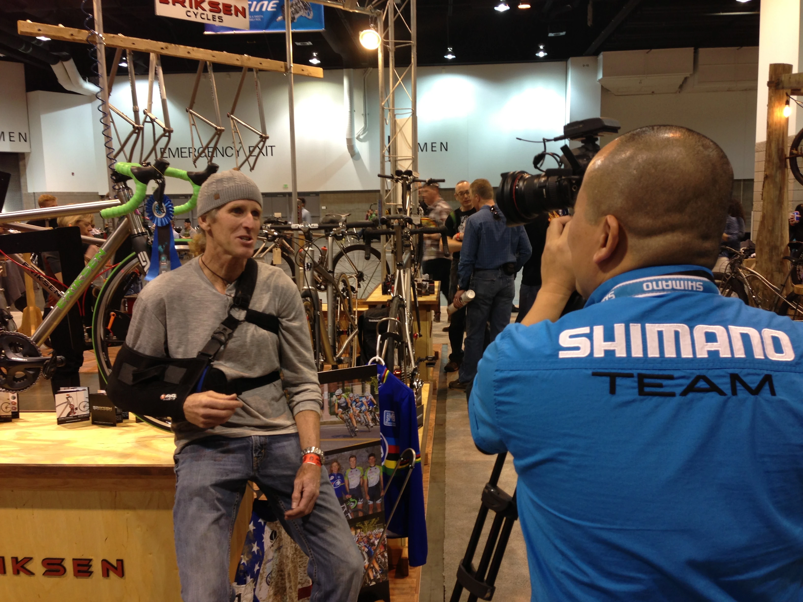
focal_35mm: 33
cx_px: 402
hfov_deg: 55.4
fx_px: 766
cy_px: 301
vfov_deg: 42.9
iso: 50
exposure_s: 1/20
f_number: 2.4
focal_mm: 4.13
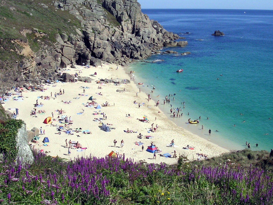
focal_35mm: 46
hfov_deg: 41.2
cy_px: 84
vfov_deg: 31.5
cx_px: 133
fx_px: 363
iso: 100
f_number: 5.6
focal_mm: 5.8
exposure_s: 1/544
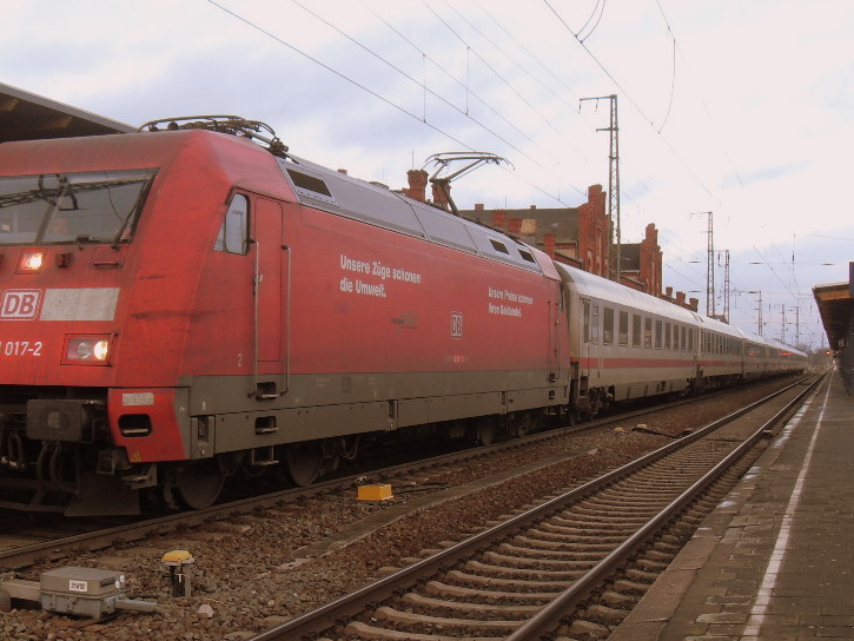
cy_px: 313
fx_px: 1184
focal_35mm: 48
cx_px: 411
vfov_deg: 30.3
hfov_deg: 39.6
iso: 100
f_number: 2.8
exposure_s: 1/90
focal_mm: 6.3
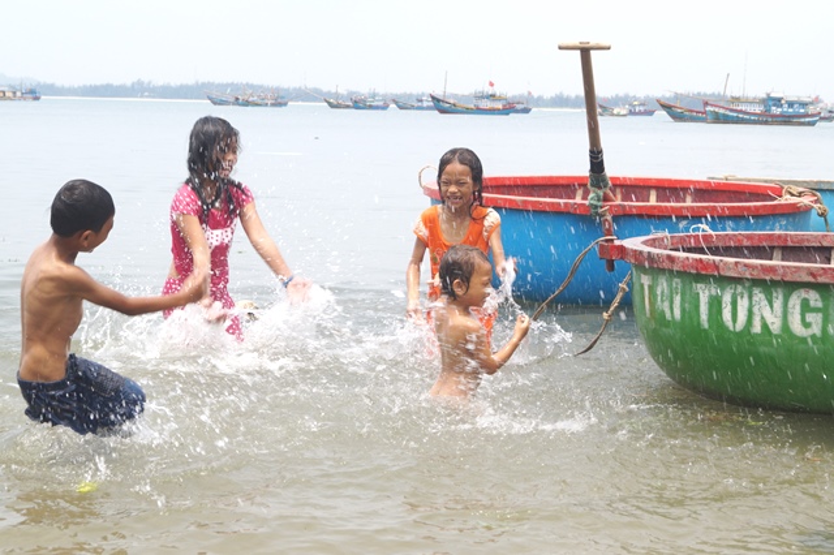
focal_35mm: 82
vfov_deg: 16.5
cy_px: 278
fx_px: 1910
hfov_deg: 24.6
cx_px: 417
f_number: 11
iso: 200
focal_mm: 55
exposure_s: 1/160
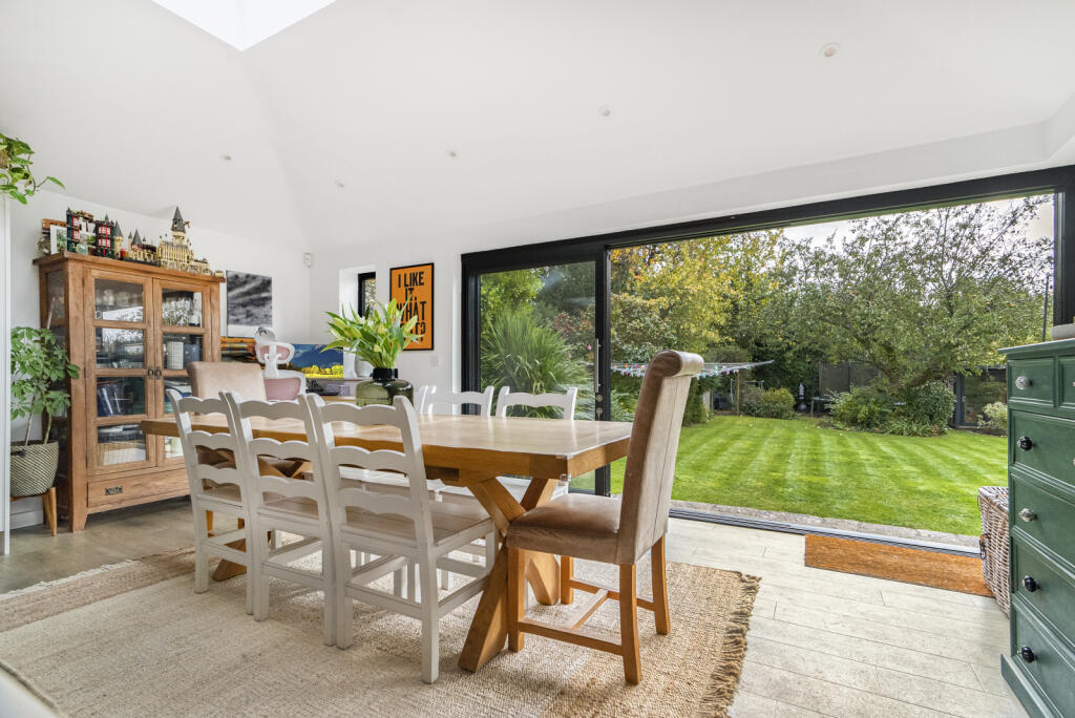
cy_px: 359
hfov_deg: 96.7
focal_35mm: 16
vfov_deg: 73.8
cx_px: 538
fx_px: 478
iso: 800
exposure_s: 1/100
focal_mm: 16
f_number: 7.1
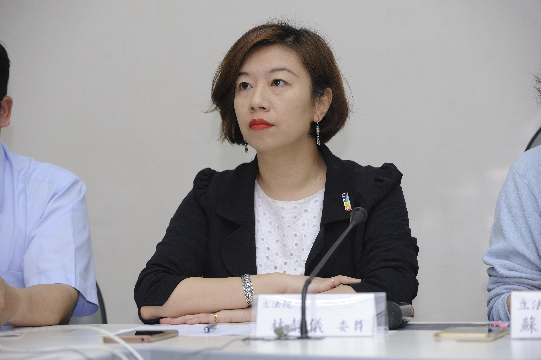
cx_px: 270
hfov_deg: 17.7
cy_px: 180
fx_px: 1742
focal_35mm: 116
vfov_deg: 11.8
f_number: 5.6
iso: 800
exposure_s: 1/125
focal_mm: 116
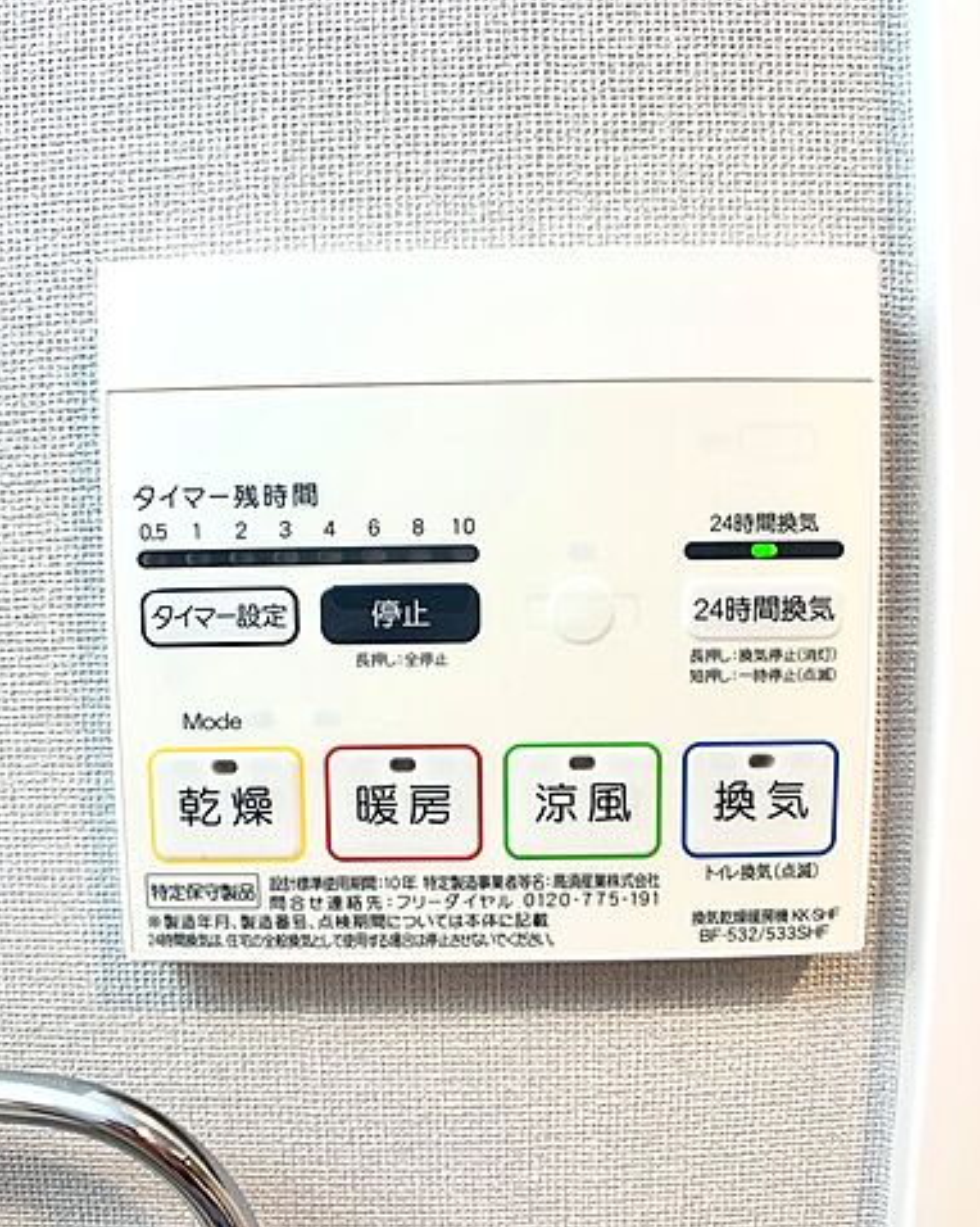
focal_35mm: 34
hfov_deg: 43.3
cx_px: 464
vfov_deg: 52.9
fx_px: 1233
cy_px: 614
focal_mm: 4.25
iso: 50
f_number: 1.8
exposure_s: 1/50
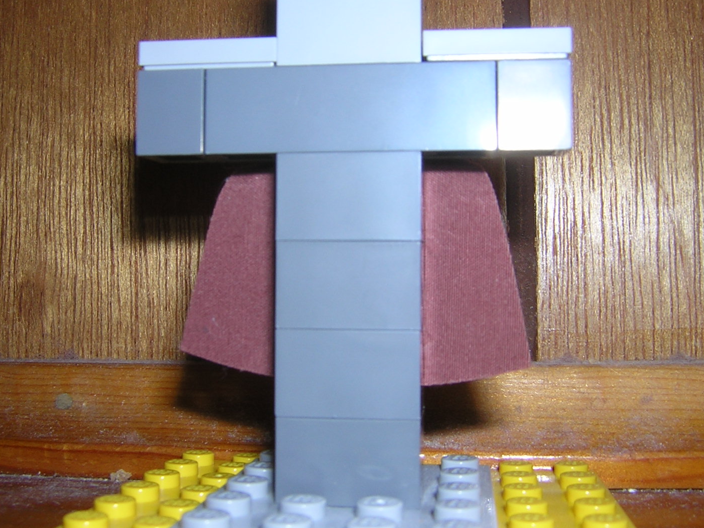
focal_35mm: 41
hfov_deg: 45.8
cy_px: 230
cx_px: 362
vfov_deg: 35.1
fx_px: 834
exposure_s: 1/60.1
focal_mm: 4.7
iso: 100
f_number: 5.2
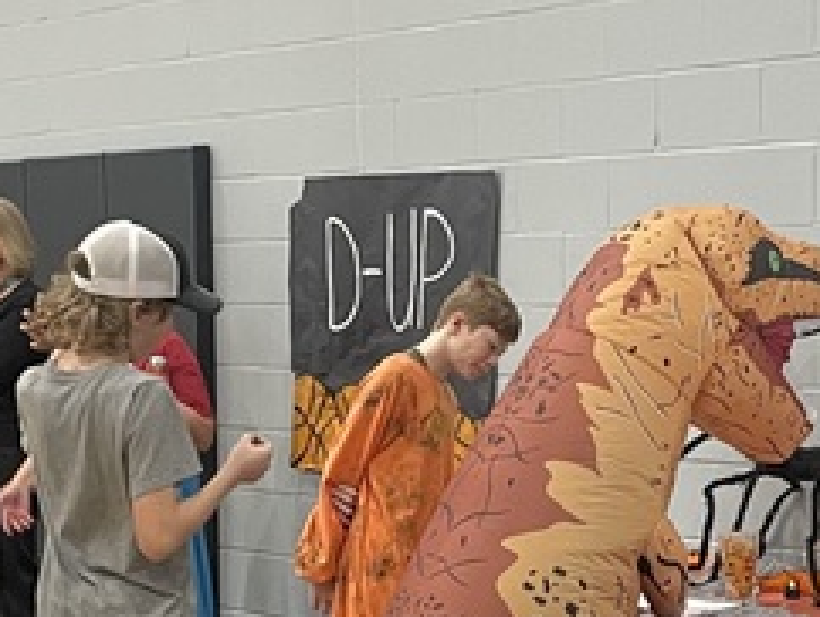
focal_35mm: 110
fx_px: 2608
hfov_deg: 17.7
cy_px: 539
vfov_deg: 13.4
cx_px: 671
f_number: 1.6
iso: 100
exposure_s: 1/60
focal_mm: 4.2
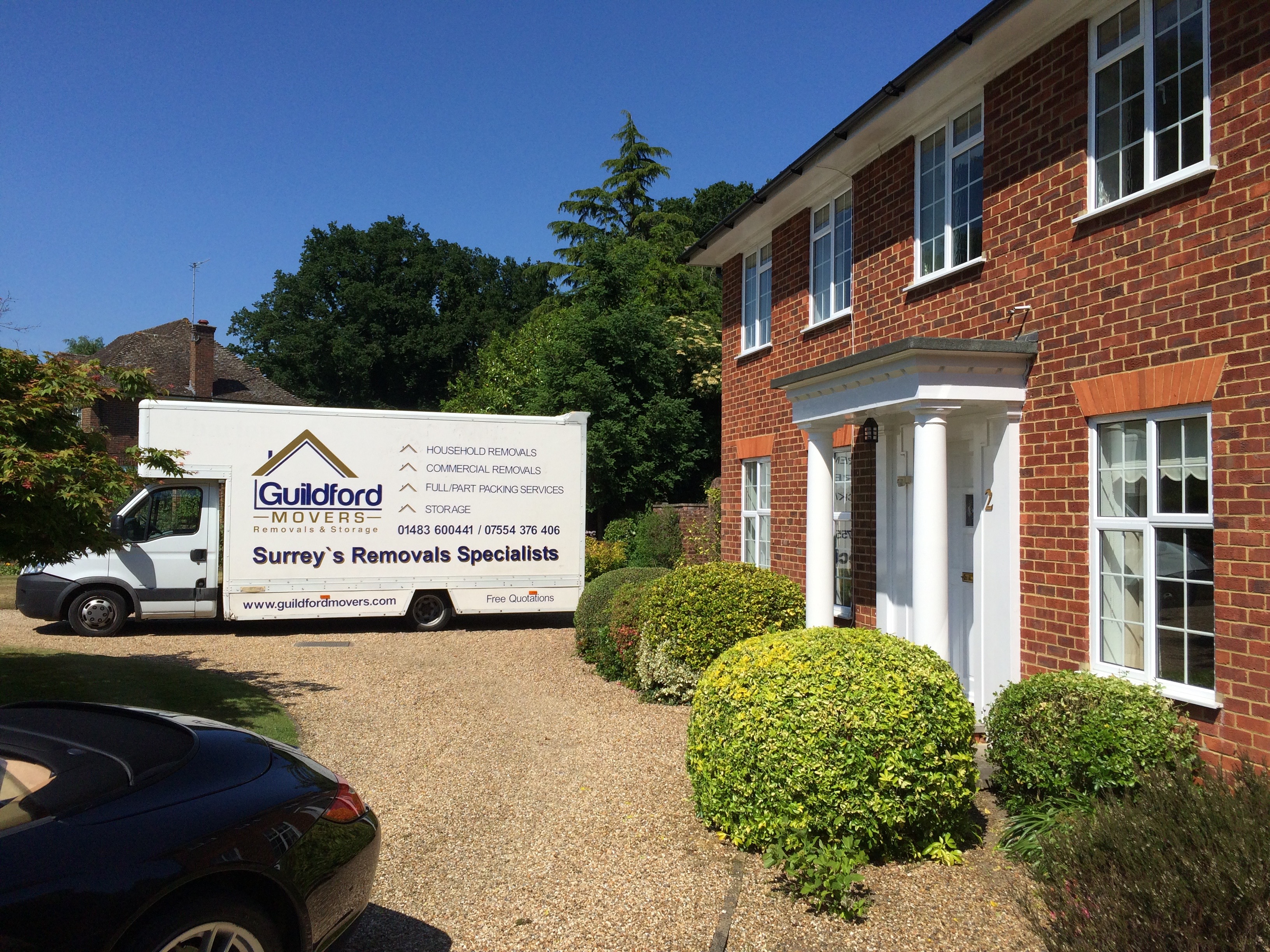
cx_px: 635
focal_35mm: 29
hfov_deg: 61.7
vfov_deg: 48.2
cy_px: 476
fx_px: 1064
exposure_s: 1/3731
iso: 32
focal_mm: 4.15
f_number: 2.2
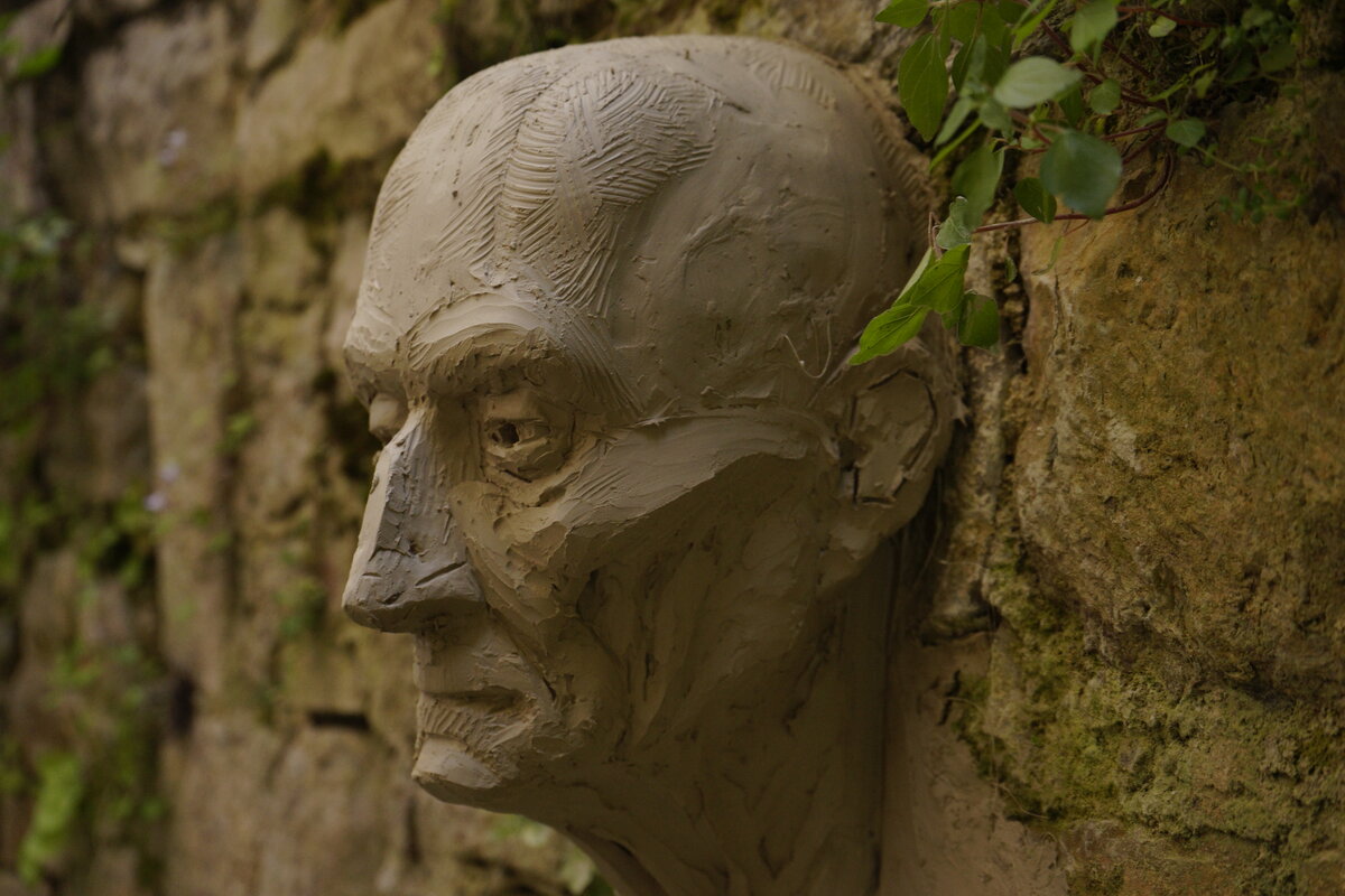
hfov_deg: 35.1
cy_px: 448
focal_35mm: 57
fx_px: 2129
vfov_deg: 23.8
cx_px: 672
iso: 1600
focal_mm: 57
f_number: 5.6
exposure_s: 1/100
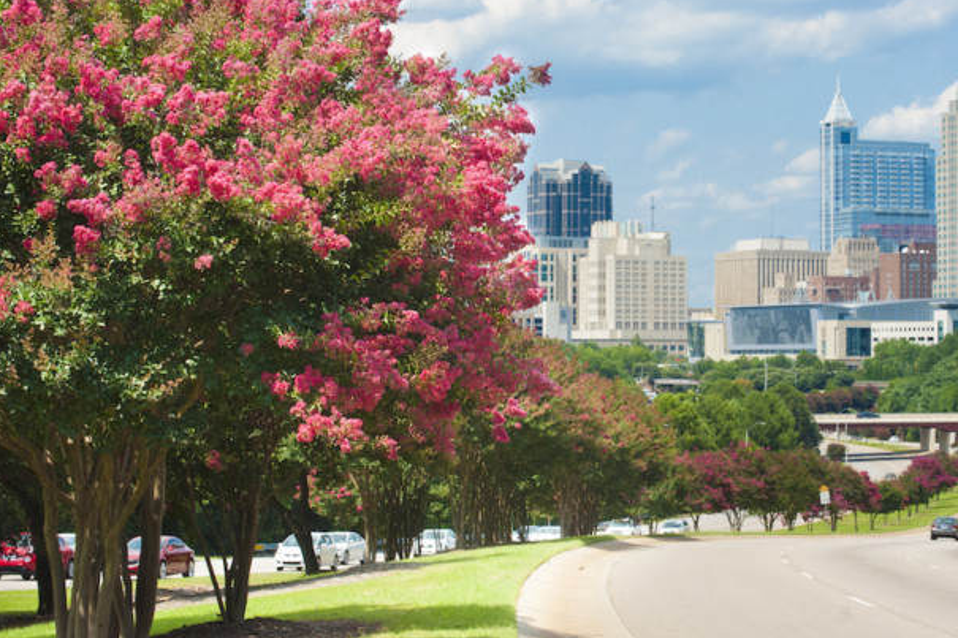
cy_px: 259
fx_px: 2634
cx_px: 553
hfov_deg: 20.6
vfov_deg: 13.8
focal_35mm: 99
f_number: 18
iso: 1000
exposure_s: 1/640
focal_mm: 78
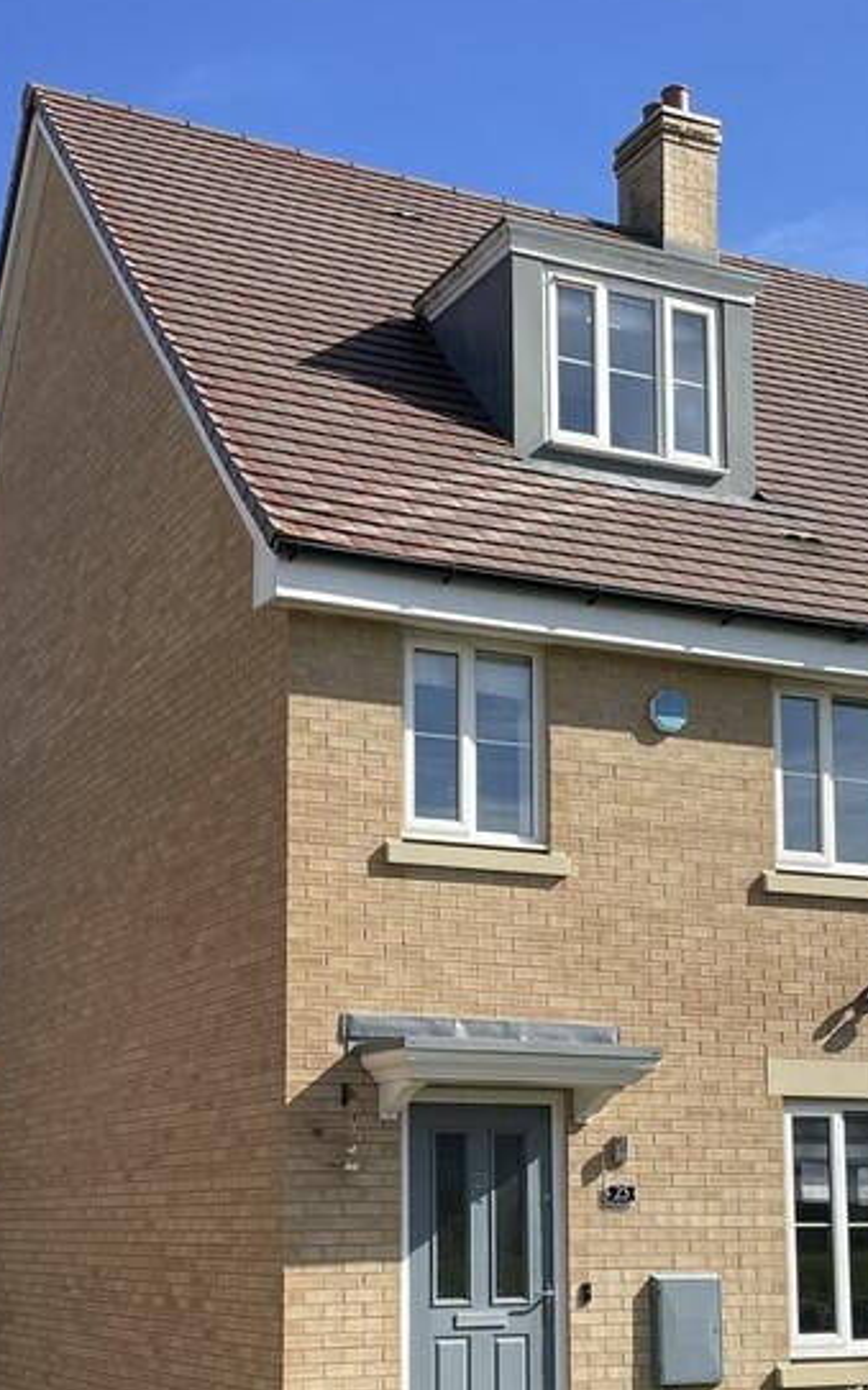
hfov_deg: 24.8
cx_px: 538
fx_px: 1970
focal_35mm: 52
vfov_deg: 38.5
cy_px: 904
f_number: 1.6
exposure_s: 1/2882
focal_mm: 4.2
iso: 32
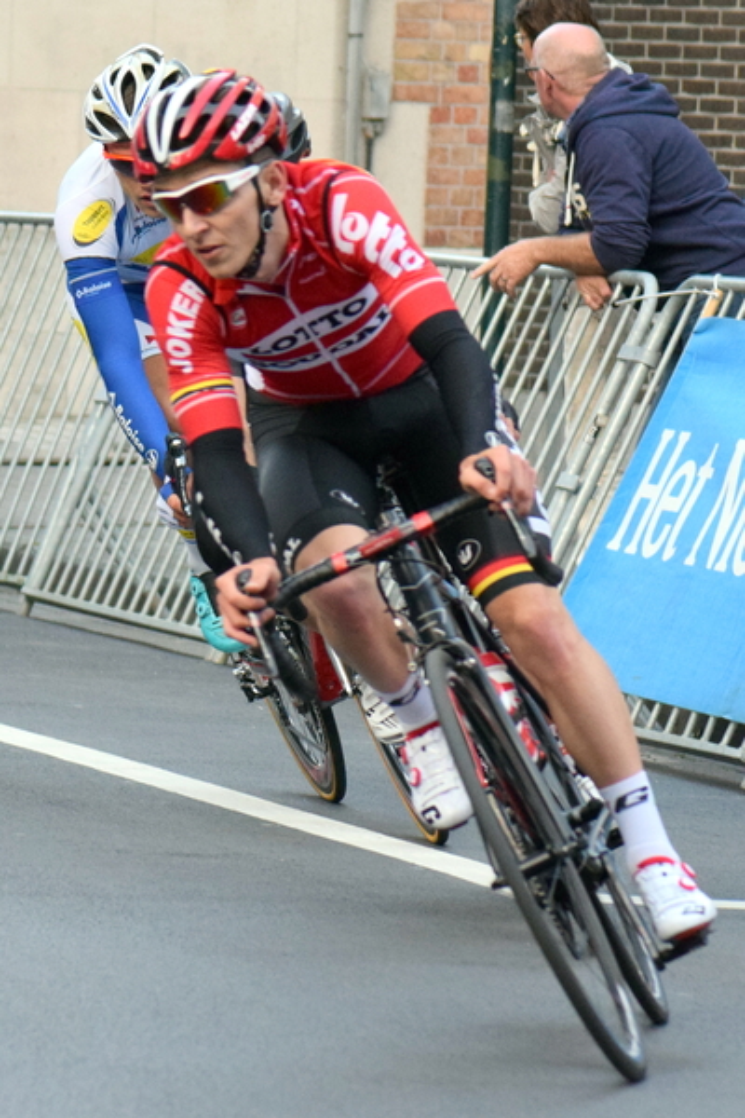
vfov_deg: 13.7
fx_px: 4656
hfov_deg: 9.1
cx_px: 372
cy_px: 559
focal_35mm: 150
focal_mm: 100
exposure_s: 1/500
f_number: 4.5
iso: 2000
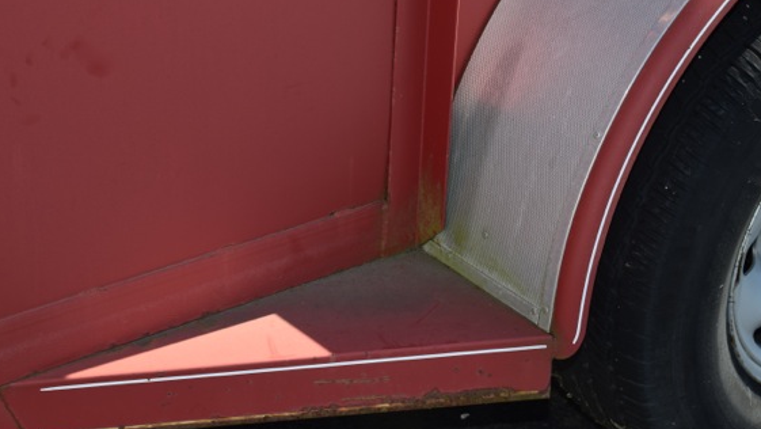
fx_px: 1736
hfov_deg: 24.7
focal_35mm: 86
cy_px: 185
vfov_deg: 14.1
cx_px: 340
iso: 100
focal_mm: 48
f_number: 6.3
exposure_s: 1/160
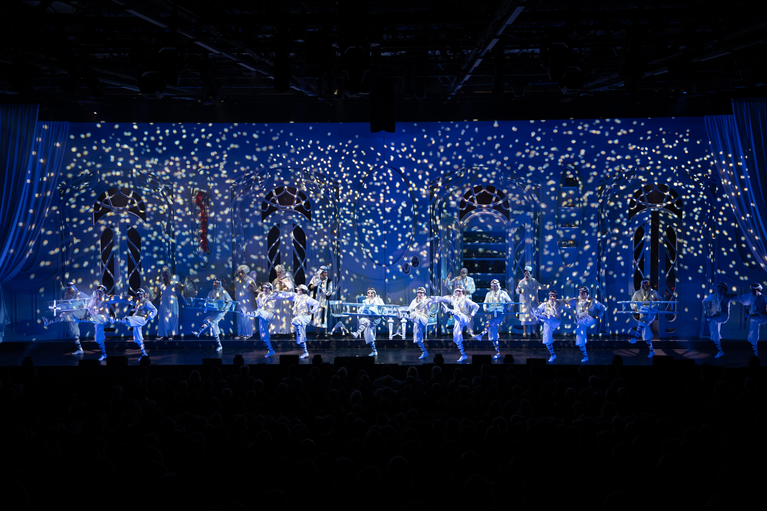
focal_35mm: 52
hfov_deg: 38.2
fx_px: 1108
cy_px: 256
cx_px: 384
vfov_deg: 26.0
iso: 800
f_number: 3.5
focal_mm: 52
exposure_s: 1/200
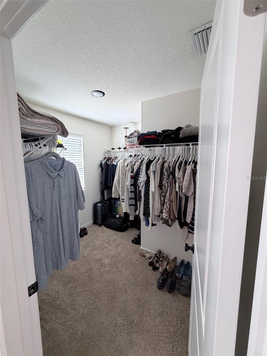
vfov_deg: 102.1
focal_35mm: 14
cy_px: 178
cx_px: 134
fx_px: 144
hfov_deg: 85.7
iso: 320
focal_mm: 2.22
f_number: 2.2
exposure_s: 1/60
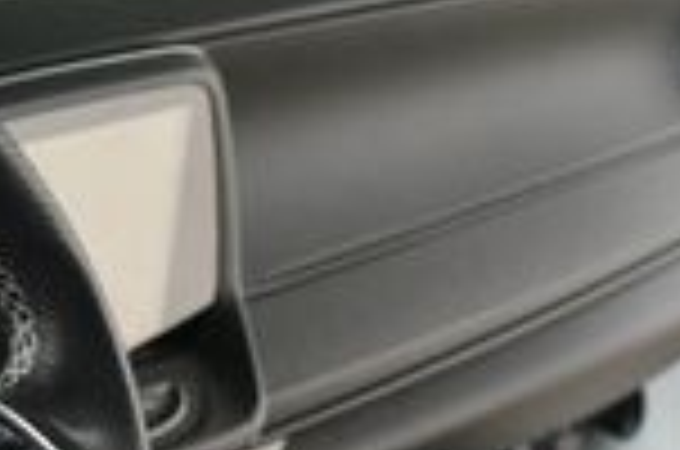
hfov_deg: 9.8
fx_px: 3845
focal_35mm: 204
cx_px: -306
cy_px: 540
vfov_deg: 6.7
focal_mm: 32
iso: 100
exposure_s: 1/160
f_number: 5
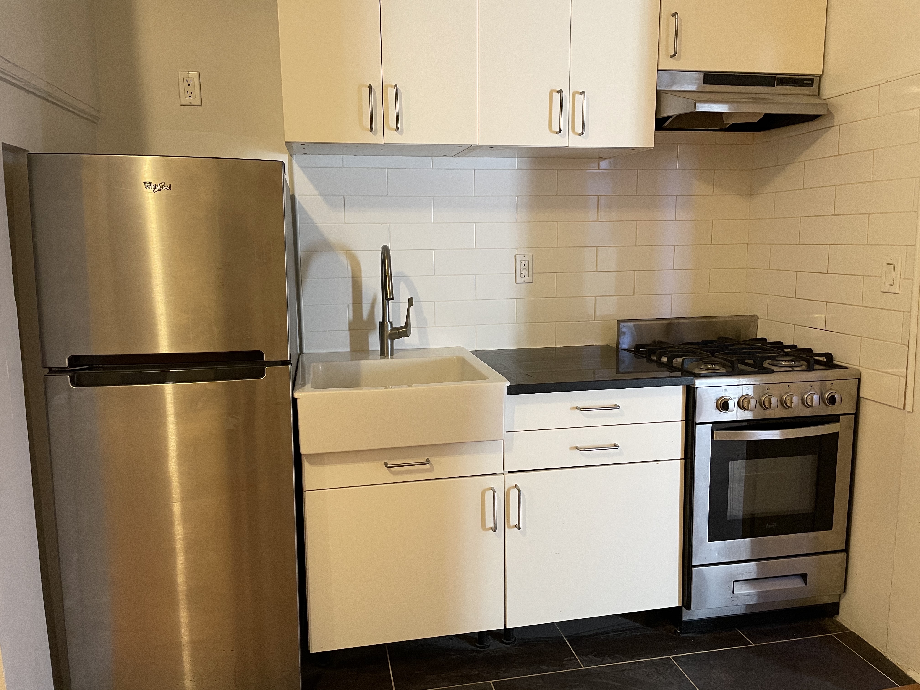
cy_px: 345
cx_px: 460
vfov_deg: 53.1
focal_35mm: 26
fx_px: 691
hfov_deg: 67.3
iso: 200
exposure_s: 1/60
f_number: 1.6
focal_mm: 4.2
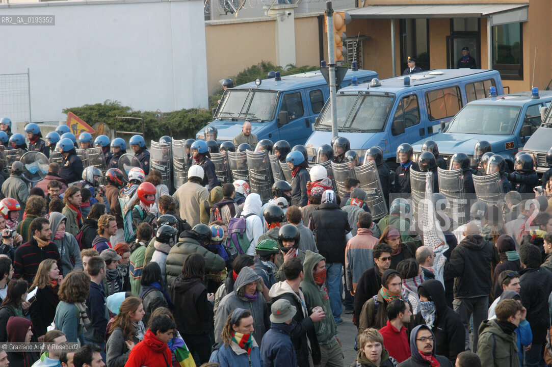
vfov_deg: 11.4
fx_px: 1838
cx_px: 276
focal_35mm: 120
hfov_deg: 17.1
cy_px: 184
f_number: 8
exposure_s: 1/250
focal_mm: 80
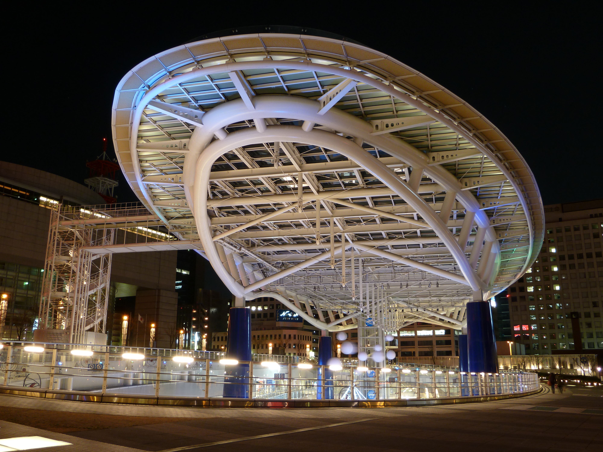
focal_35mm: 32
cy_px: 226
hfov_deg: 56.8
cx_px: 302
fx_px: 557
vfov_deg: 44.2
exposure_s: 2
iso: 80
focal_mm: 5.3
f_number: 3.5
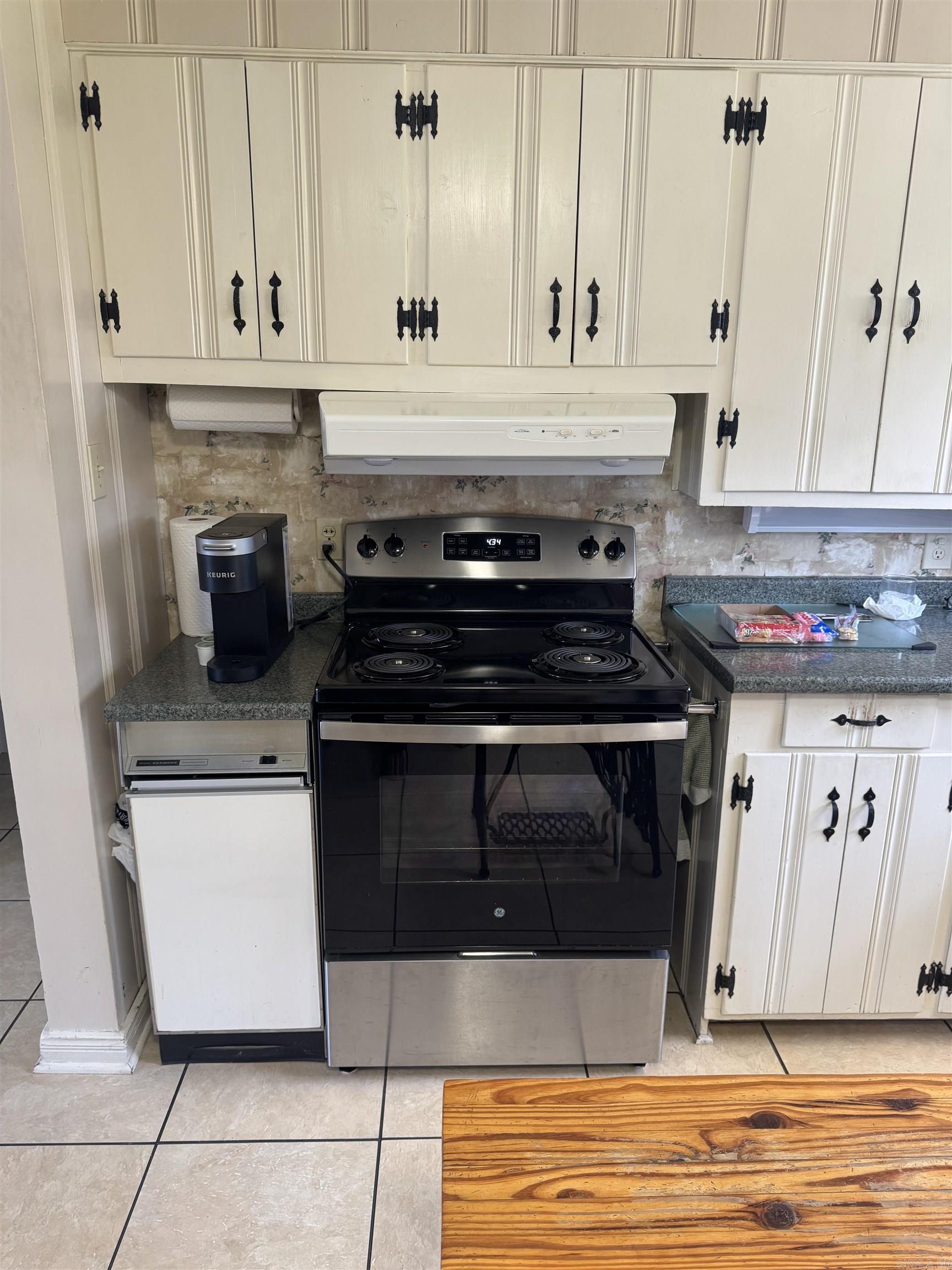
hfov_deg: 56.8
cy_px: 635
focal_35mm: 24
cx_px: 476
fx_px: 880
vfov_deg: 71.6
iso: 160
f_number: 1.78
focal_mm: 6.76
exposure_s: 1/60
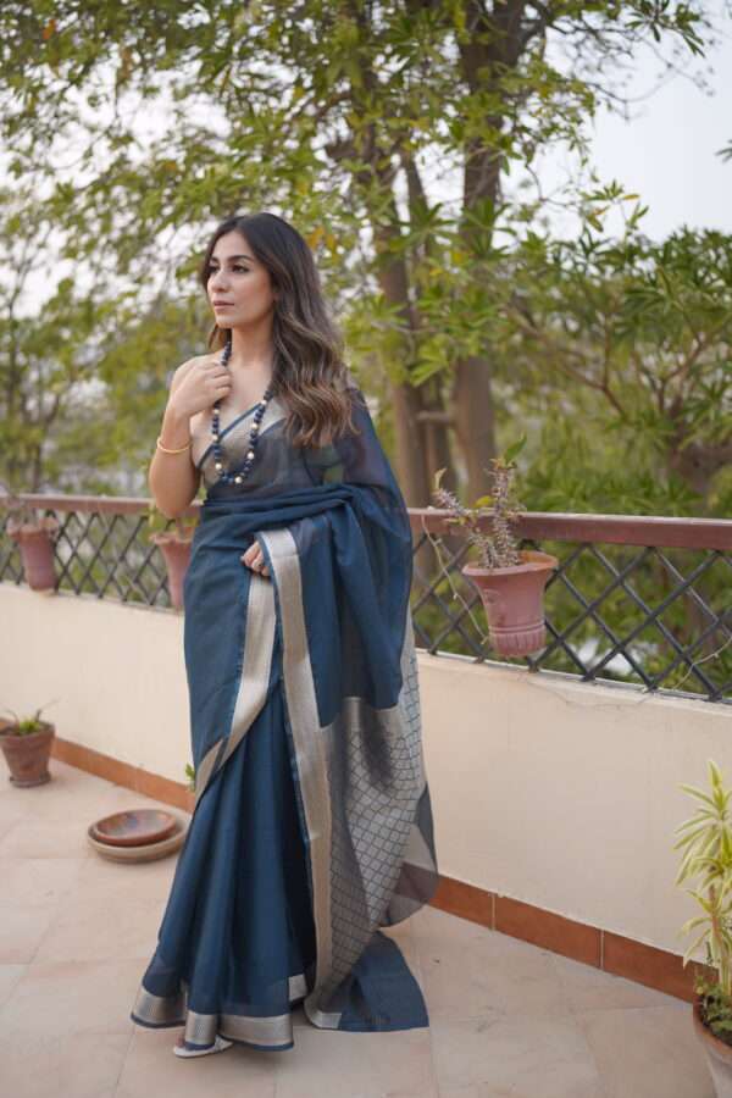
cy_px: 549
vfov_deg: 54.4
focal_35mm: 35
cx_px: 366
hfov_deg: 37.9
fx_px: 1067
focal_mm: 35
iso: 320
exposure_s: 1/500
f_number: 1.4
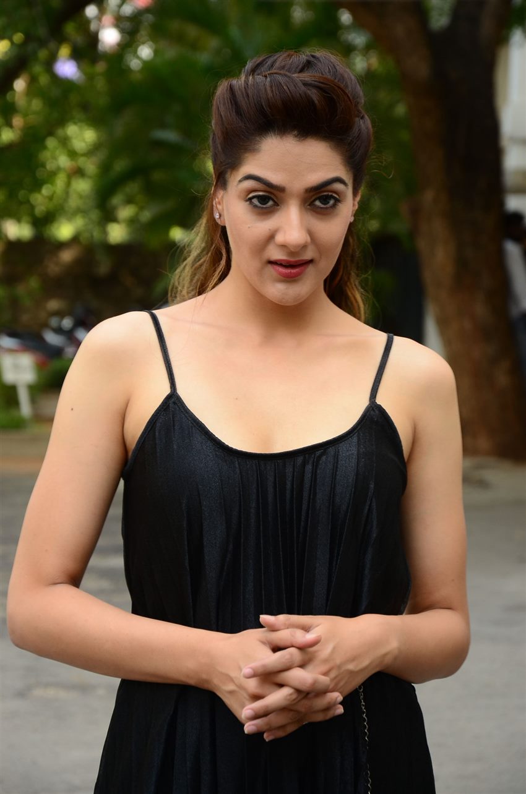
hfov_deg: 10.7
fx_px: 2808
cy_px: 397
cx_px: 263
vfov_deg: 16.1
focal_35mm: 128
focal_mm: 85
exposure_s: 1/125
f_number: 5.6
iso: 320
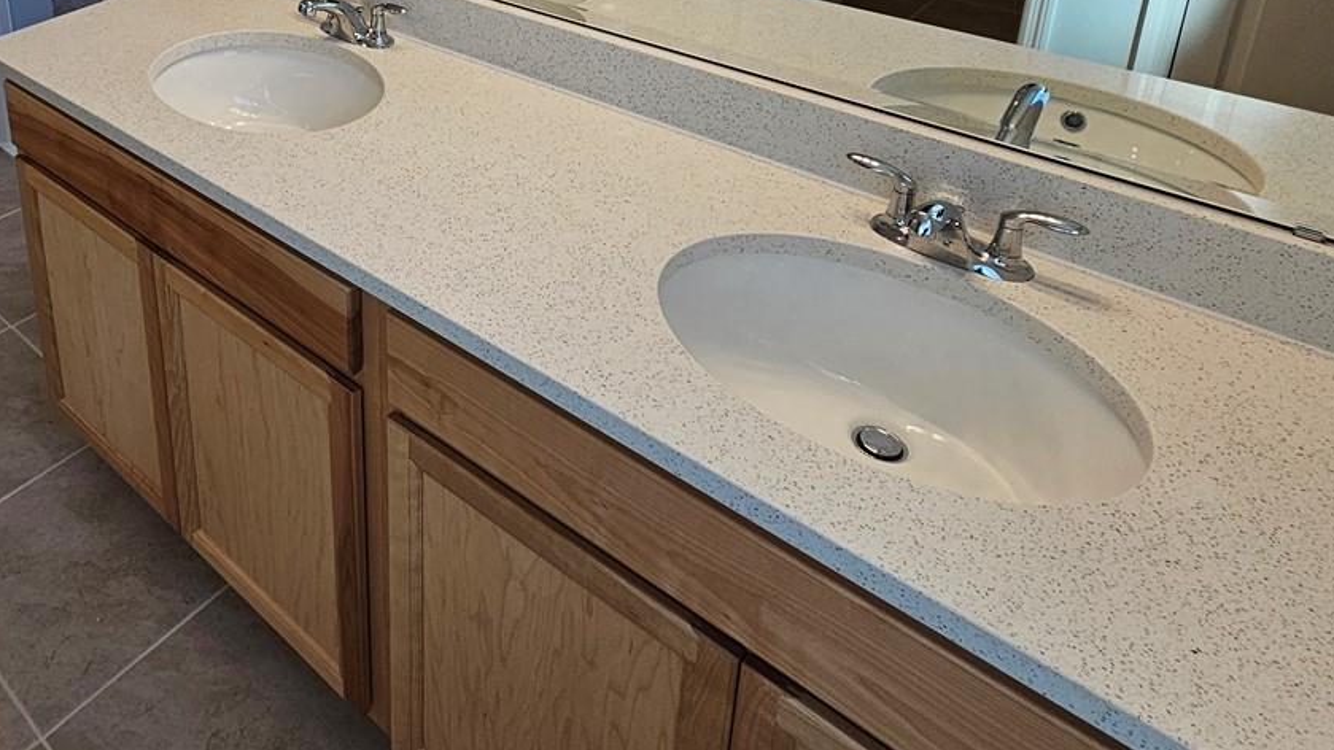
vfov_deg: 37.0
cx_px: 250
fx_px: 955
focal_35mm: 27
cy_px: -49
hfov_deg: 63.3
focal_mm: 2.2
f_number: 2.2
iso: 50
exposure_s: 1/133
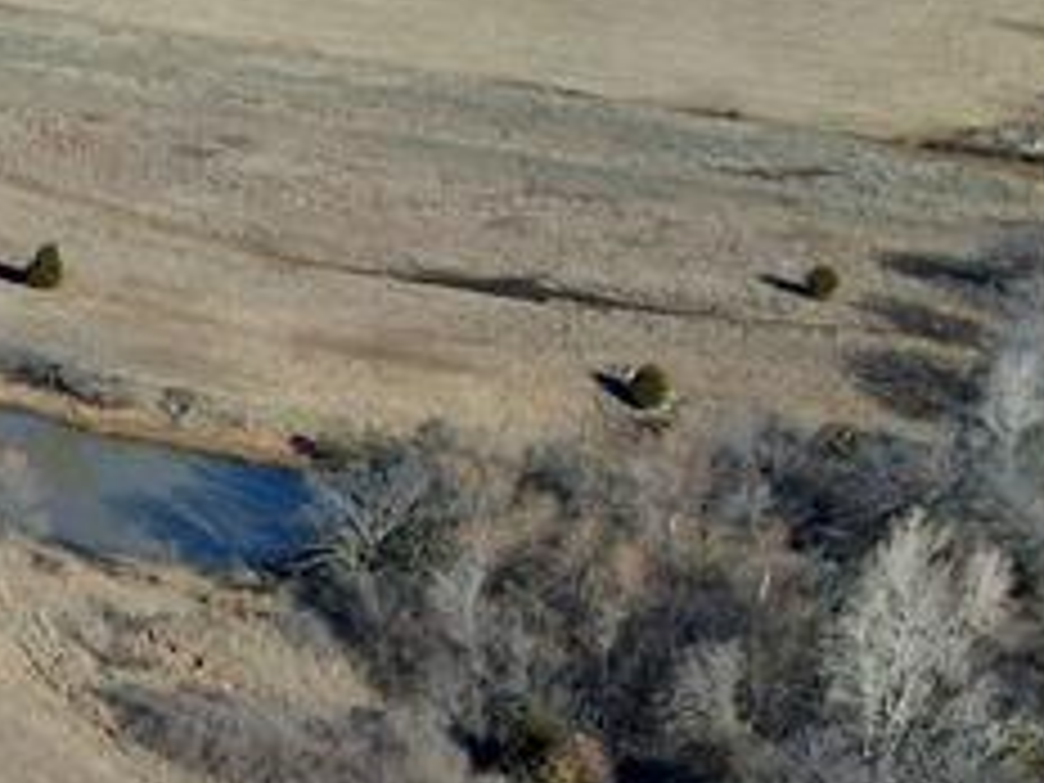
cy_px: 756
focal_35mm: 106
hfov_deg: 14.8
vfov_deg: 13.8
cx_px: -1125
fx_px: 3197
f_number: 2.8
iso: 100
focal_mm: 4.5
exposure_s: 1/500
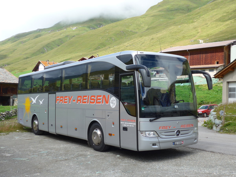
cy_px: 88
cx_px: 118
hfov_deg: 42.9
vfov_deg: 32.9
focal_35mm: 44
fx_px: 300
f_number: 2.8
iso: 80
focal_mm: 9
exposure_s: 1/800
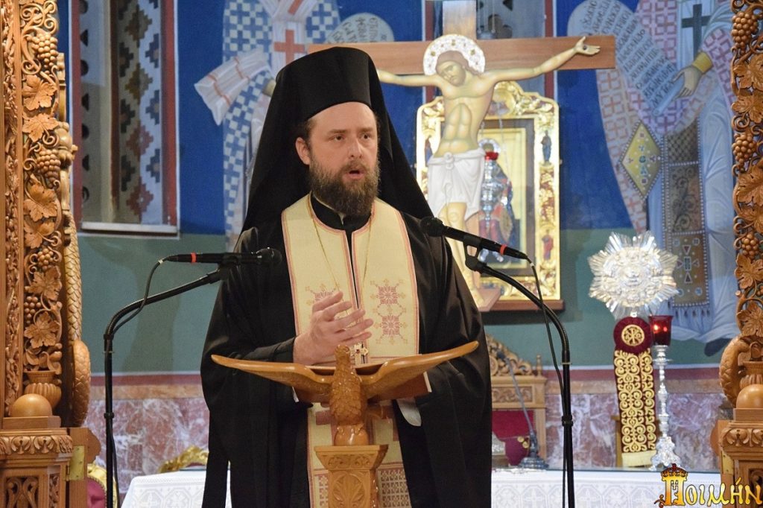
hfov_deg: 19.5
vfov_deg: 13.0
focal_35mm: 105
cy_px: 254
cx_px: 382
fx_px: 2225
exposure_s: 1/60
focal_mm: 70
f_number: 5.3
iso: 5000
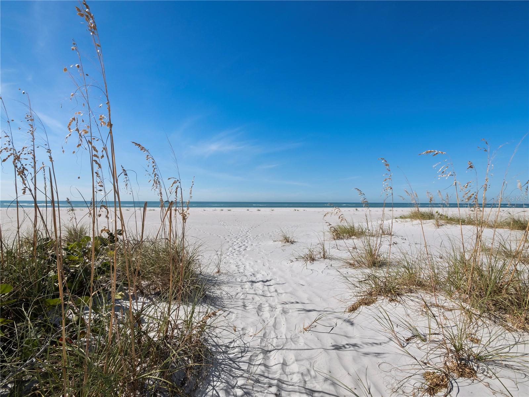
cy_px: 198
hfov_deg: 102.1
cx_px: 264
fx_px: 214
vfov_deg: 85.7
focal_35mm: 14
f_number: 11
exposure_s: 1/640
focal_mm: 7
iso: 250
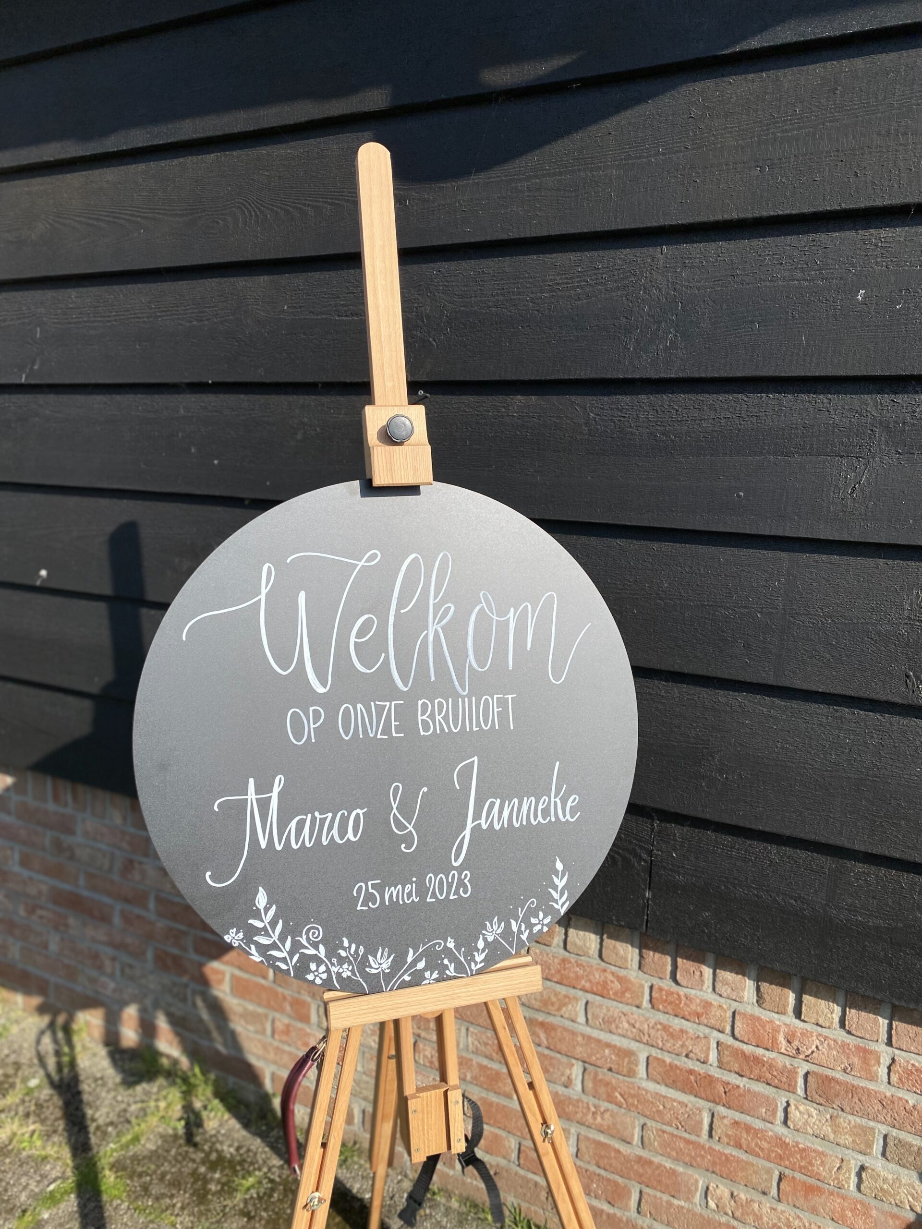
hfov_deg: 53.1
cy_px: 614
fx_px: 923
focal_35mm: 26
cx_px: 461
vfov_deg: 67.3
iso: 32
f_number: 1.8
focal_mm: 4.25
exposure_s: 1/4444
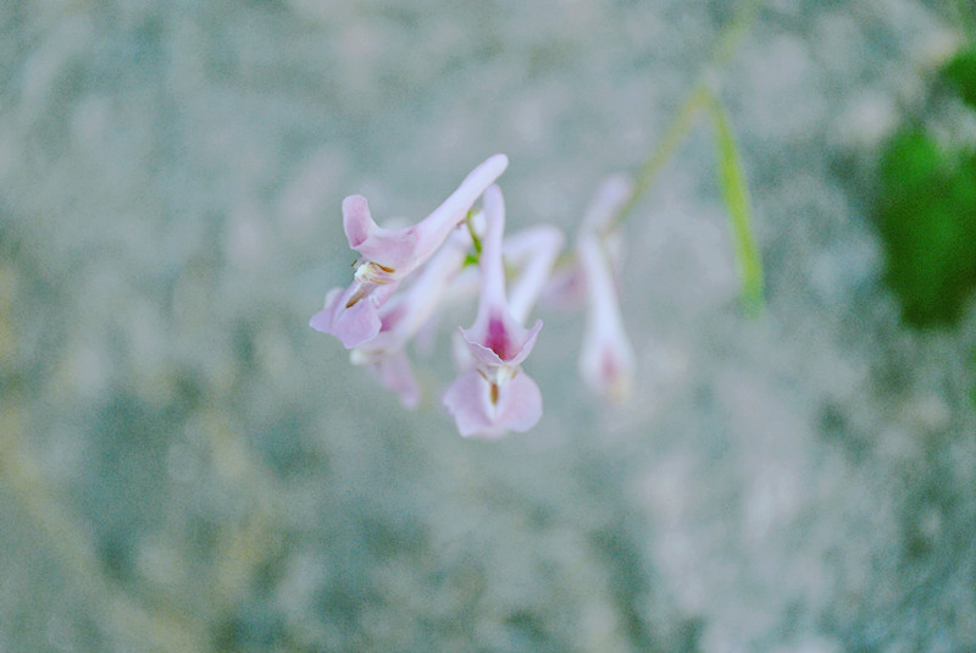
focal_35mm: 82
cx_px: 488
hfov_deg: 24.6
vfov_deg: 16.6
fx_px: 2239
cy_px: 326
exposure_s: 1/400
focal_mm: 55
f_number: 5.6
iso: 1600
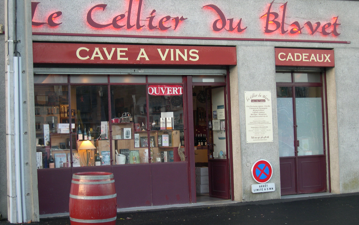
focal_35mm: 66
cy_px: 109
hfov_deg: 31.1
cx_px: 179
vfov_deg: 19.7
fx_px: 646
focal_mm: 13.2
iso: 100
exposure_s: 1/37.7
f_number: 3.5
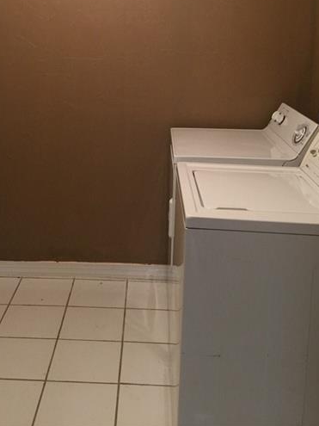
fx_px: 553
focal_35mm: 45
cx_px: 117
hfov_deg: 32.0
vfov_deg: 40.7
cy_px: 97
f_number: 2.2
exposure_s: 1/10
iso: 125
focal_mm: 4.15
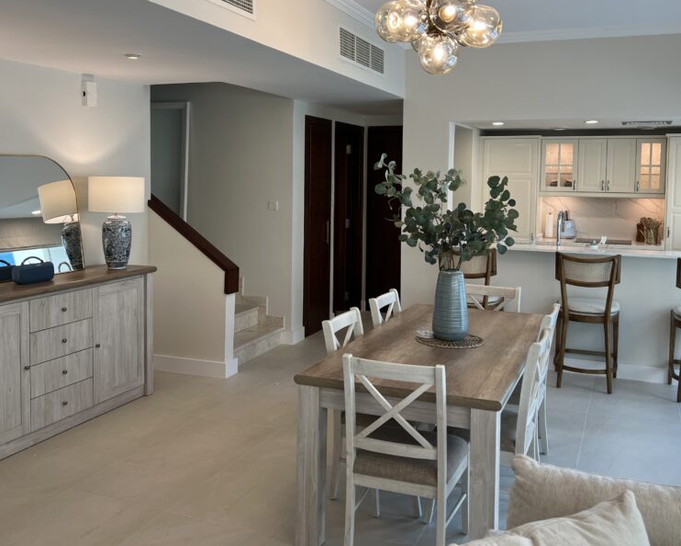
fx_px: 706
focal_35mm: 35
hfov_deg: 51.5
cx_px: 339
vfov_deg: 42.0
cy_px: 210
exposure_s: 1/109
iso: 32
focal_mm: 5.7
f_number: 1.5
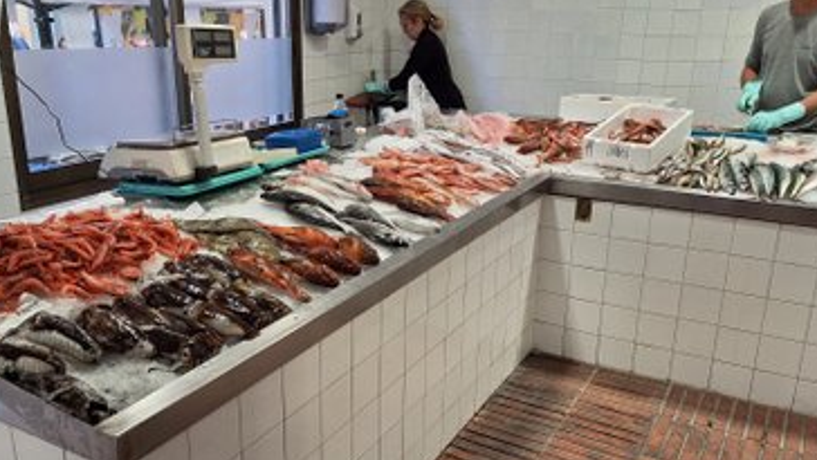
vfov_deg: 35.7
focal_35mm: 33
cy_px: 245
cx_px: 364
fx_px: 715
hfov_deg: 59.3
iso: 40
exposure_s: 1/160
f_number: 1.8
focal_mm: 5.54
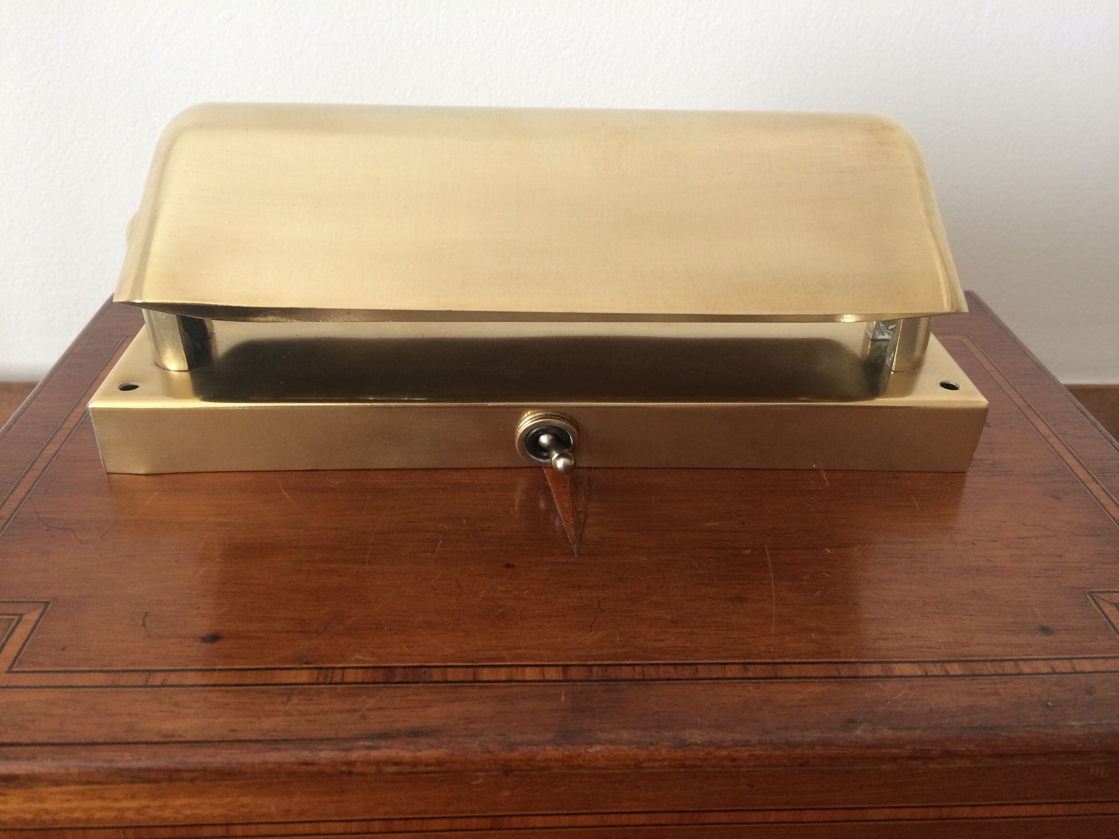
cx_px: 560
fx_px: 937
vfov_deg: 48.2
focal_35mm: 29
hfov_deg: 61.7
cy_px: 420
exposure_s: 1/33
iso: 64
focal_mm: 4.15
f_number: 2.2
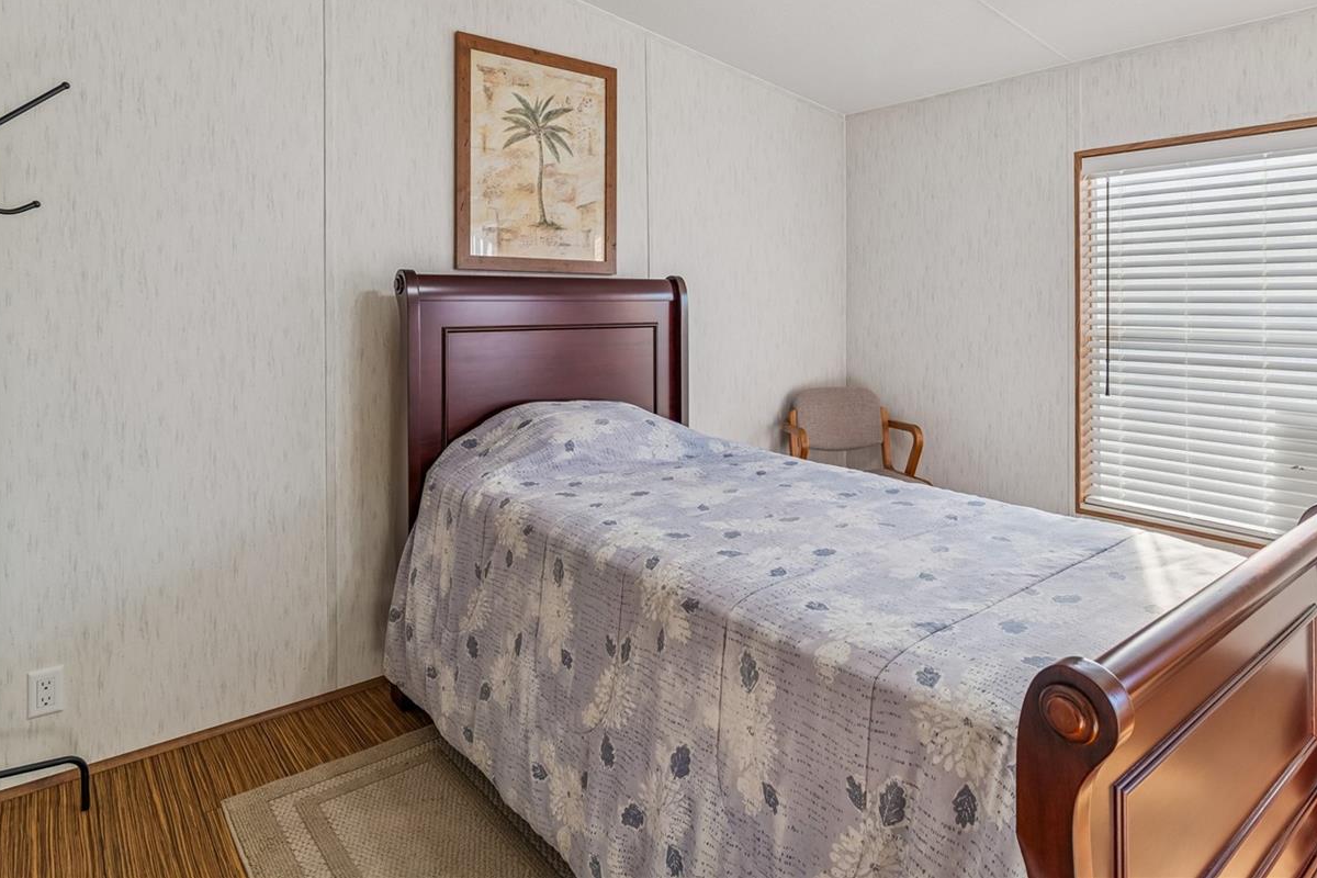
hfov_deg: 83.9
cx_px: 705
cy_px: 294
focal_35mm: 20
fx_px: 732
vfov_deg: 60.5
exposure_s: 1/3.33
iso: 100
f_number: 7.1
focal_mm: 10
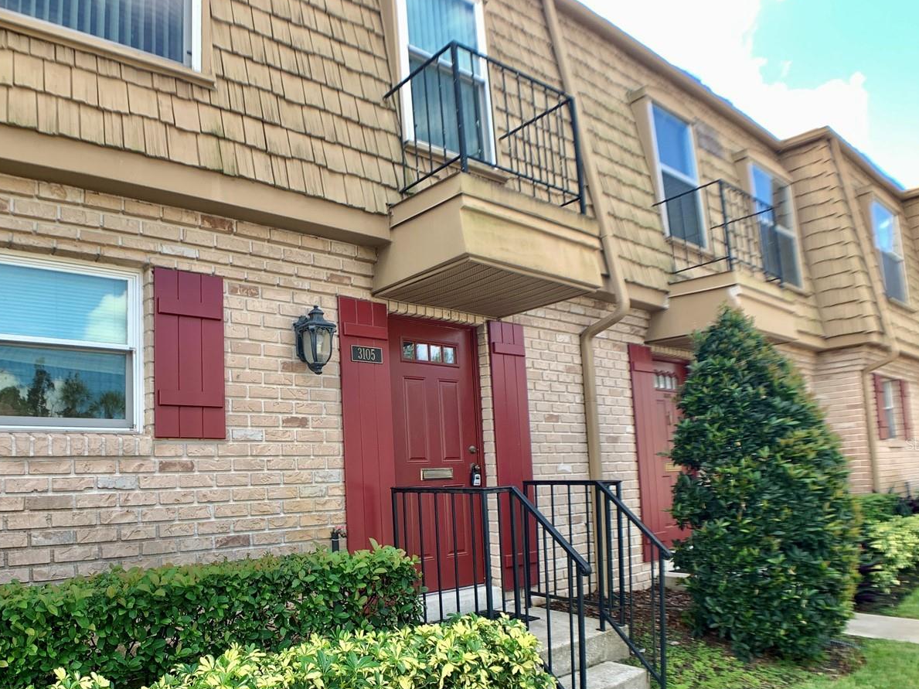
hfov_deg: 52.2
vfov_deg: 40.3
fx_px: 929
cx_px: 360
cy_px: 444
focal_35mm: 35
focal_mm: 4.25
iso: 25
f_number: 1.8
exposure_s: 1/287
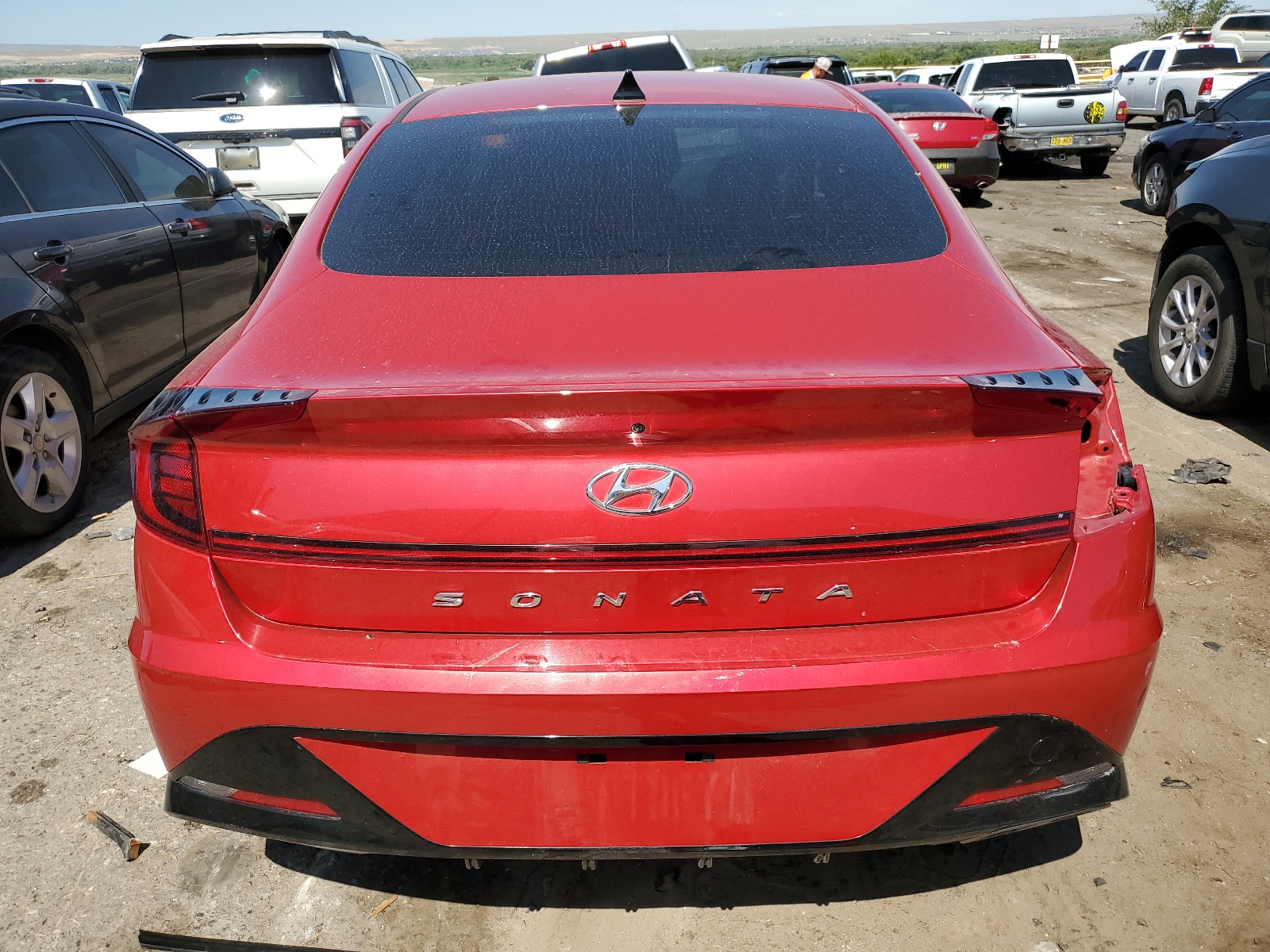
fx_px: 954
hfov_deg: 67.3
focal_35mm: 26
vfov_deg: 53.1
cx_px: 635
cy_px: 476
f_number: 1.5
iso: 50
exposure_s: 1/3333
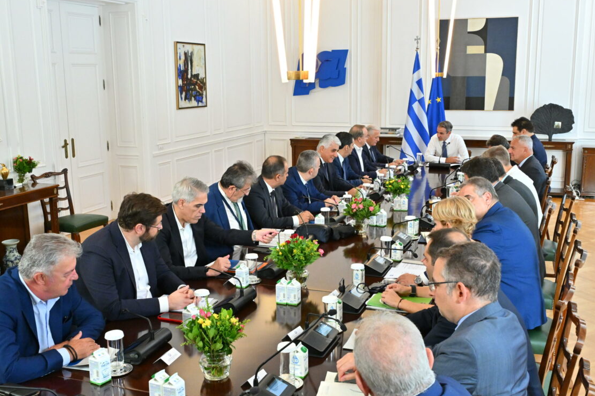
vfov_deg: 34.2
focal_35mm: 39
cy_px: 194
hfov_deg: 49.5
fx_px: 644
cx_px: 313
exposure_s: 1/250
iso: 2500
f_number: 6.3
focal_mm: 24
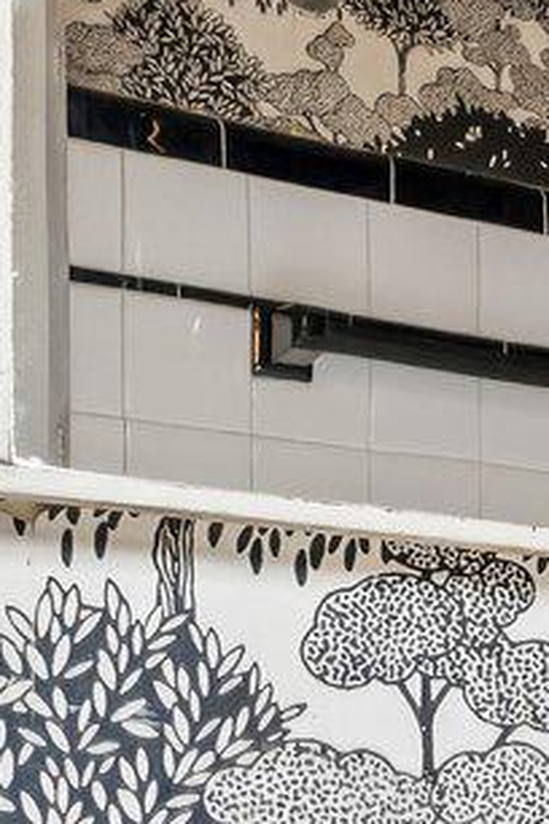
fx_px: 2447
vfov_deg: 18.3
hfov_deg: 10.8
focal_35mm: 107
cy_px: 938
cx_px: 1324
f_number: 7.1
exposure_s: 1/50
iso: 400
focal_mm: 16
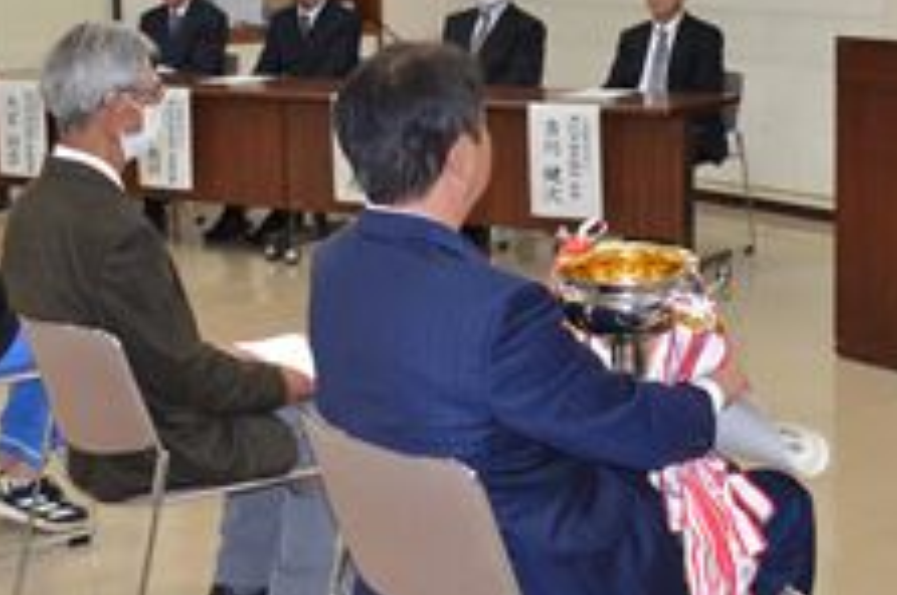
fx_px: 2093
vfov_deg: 16.1
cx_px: 467
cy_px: 107
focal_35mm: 84
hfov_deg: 24.2
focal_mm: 25
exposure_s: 1/250
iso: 1100
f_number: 4
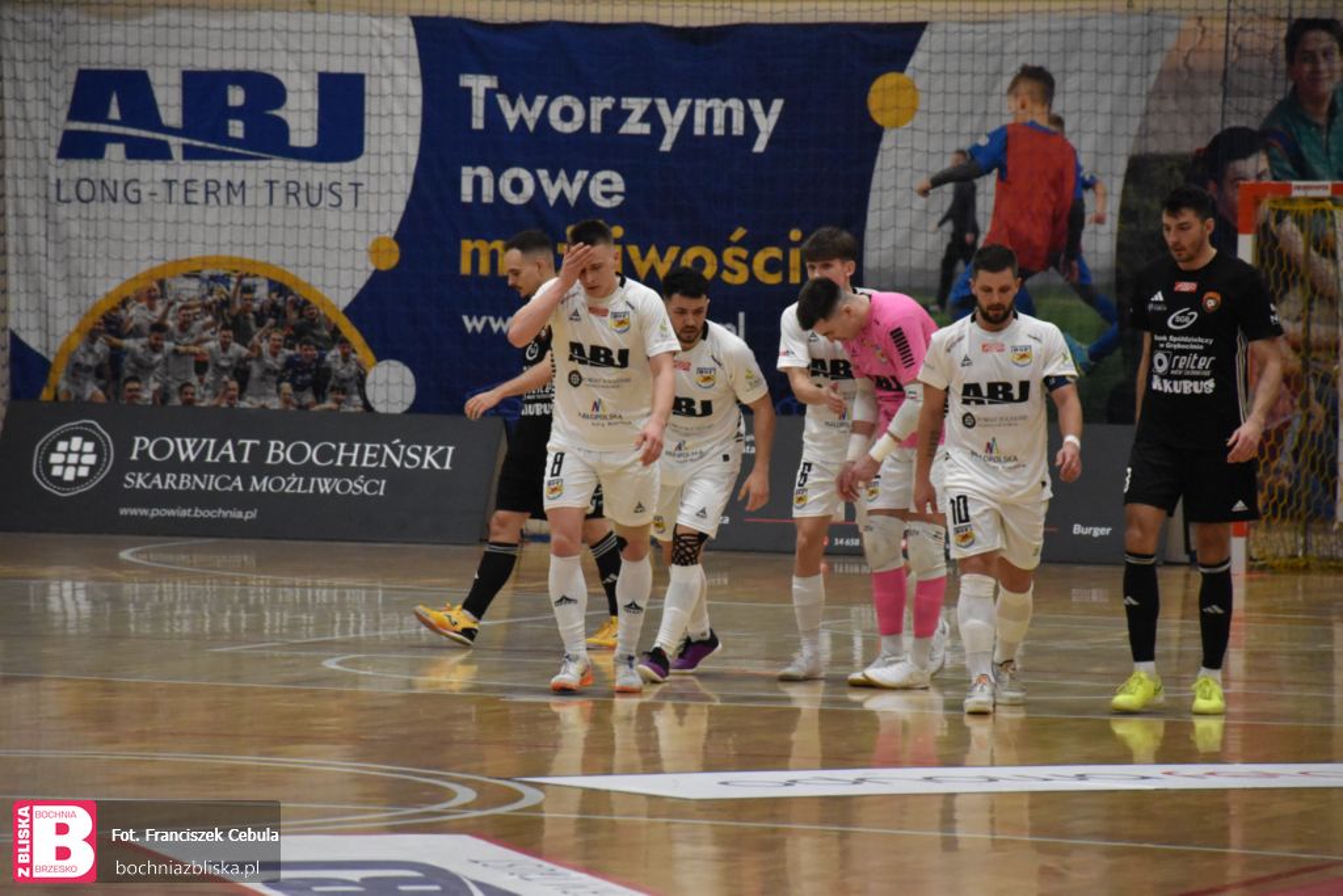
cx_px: 672
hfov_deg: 9.8
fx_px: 7835
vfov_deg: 6.5
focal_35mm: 210
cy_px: 448
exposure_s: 1/500
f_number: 5.6
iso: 5600
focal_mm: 140
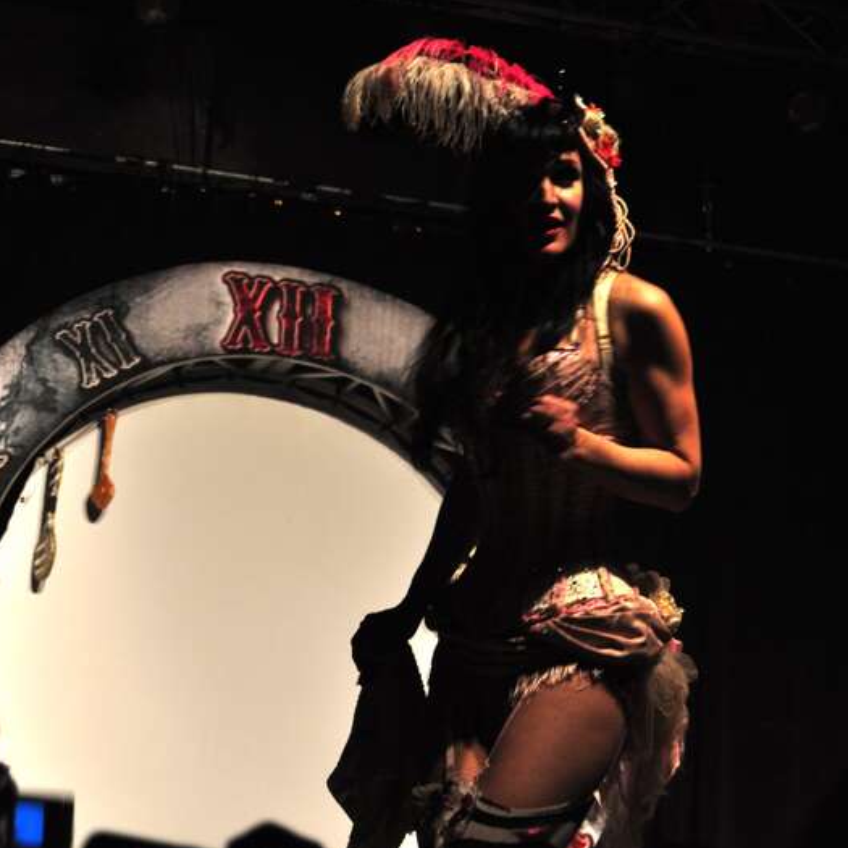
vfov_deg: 16.3
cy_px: 422
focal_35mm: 107
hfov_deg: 16.3
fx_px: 2956
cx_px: 476
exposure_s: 1/30
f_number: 5.6
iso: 640
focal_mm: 55
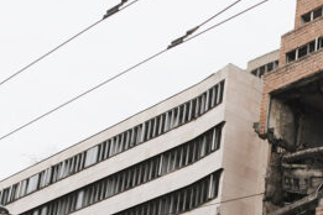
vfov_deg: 14.4
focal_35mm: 94
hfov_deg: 20.0
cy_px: 208
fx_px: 843
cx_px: 415
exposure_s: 1/125
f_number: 3.5
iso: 800
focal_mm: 24
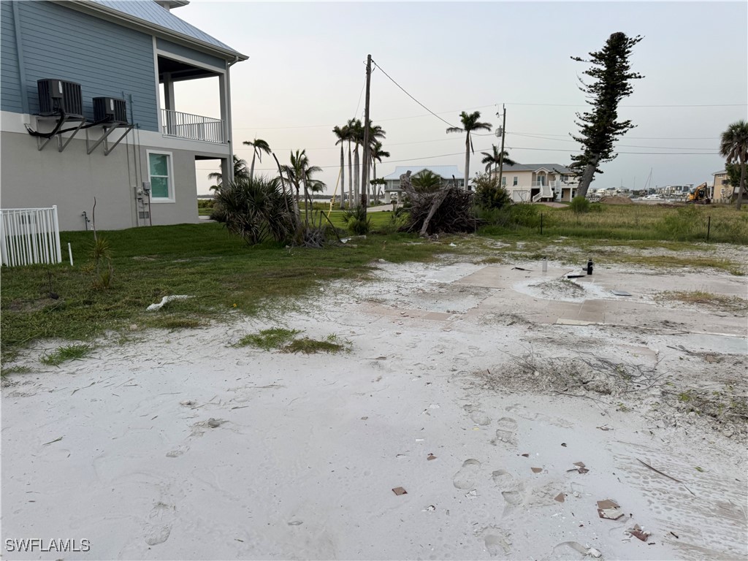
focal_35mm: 24
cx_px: 374
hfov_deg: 71.6
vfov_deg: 56.8
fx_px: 519
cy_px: 280
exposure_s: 1/121
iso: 125
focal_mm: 6.76
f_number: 1.78
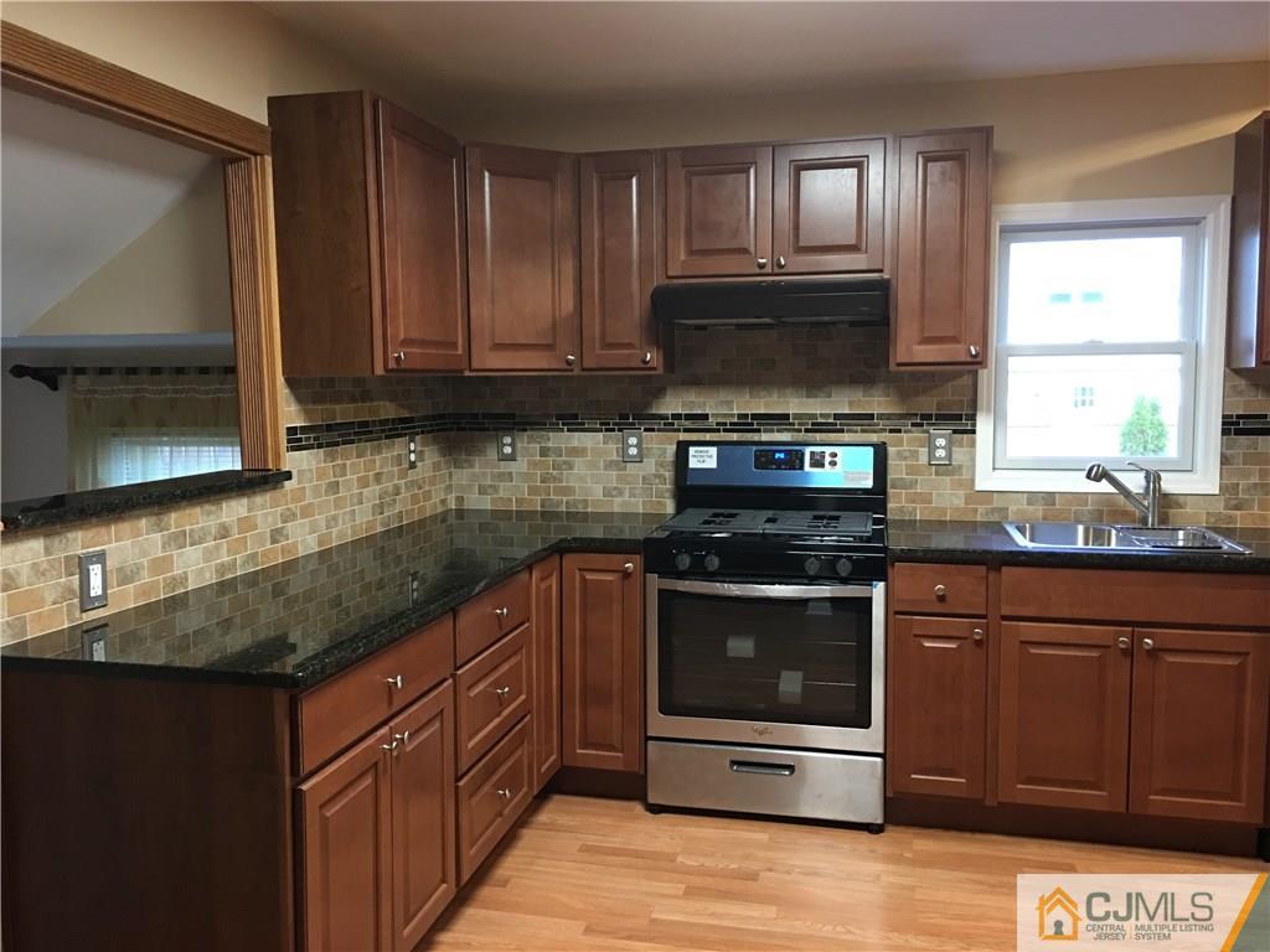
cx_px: 635
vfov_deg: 48.2
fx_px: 1064
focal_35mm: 29
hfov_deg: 61.7
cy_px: 476
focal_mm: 4.15
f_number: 2.2
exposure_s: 1/15
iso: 100
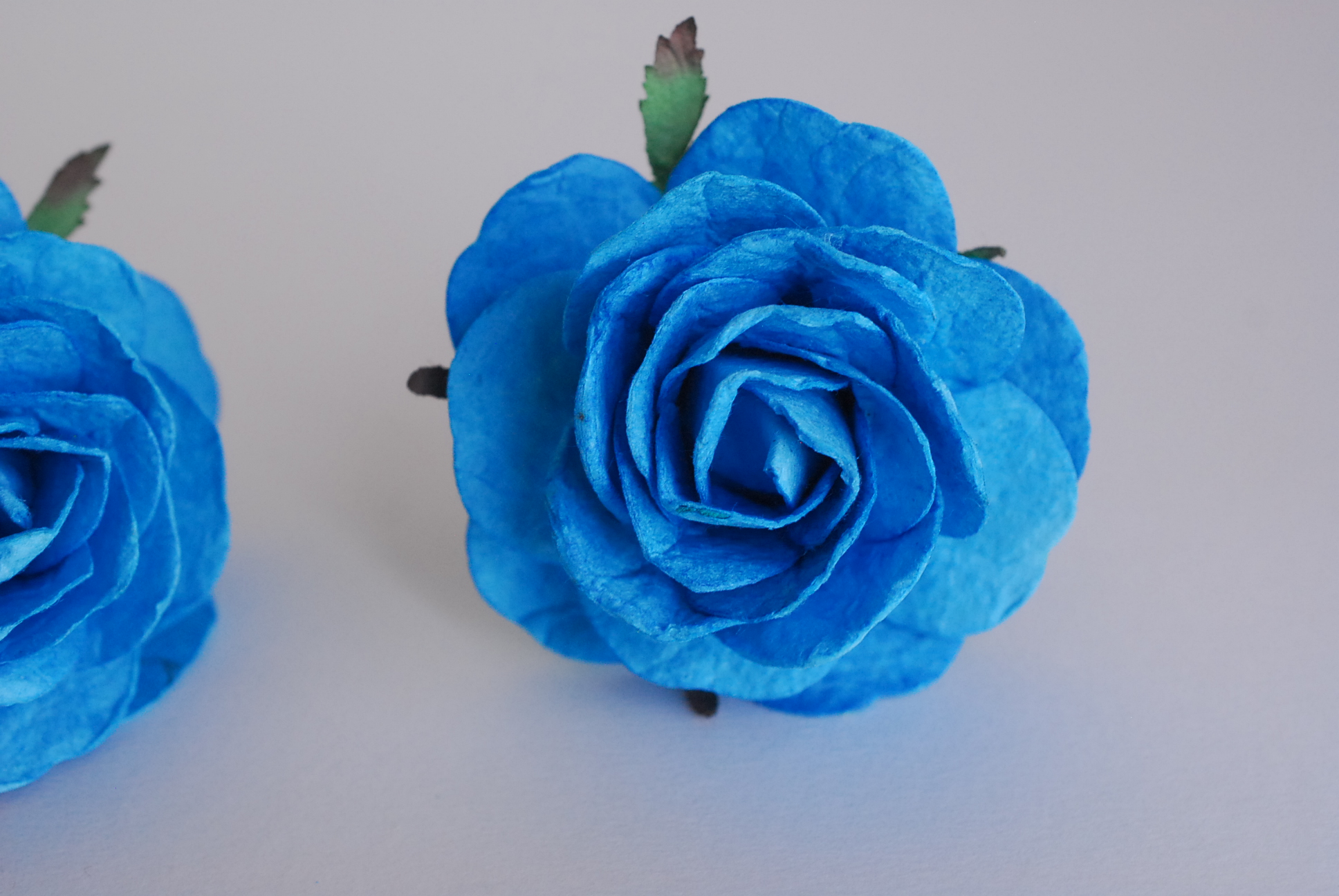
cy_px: 448
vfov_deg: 22.7
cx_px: 670
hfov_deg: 33.4
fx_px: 2234
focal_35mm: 60
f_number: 5.6
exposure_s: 1/100
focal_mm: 40
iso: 640
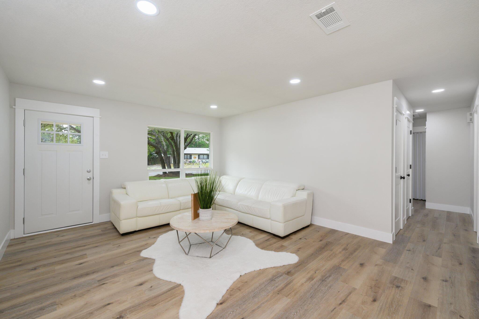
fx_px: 199
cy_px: 160
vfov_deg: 77.2
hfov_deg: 100.4
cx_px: 240
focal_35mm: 15
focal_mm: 15
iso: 320
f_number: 7.1
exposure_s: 1/30
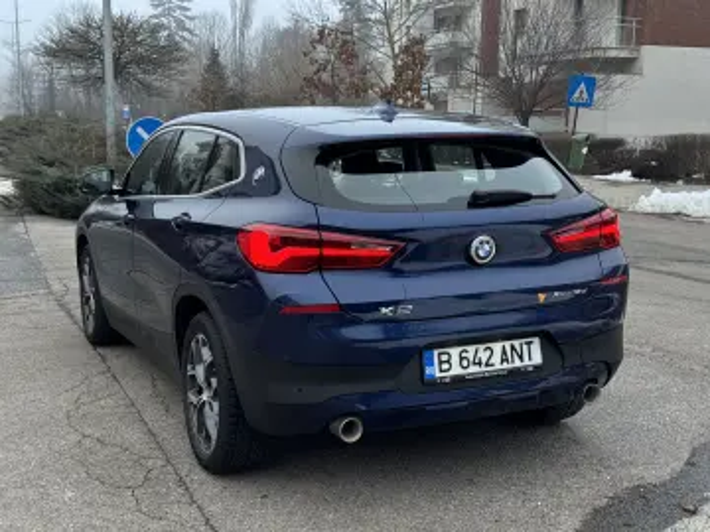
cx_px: 355
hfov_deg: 39.7
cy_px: 266
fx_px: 985
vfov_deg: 30.3
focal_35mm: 48
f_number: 1.78
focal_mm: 6.76
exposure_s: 1/121
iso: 100
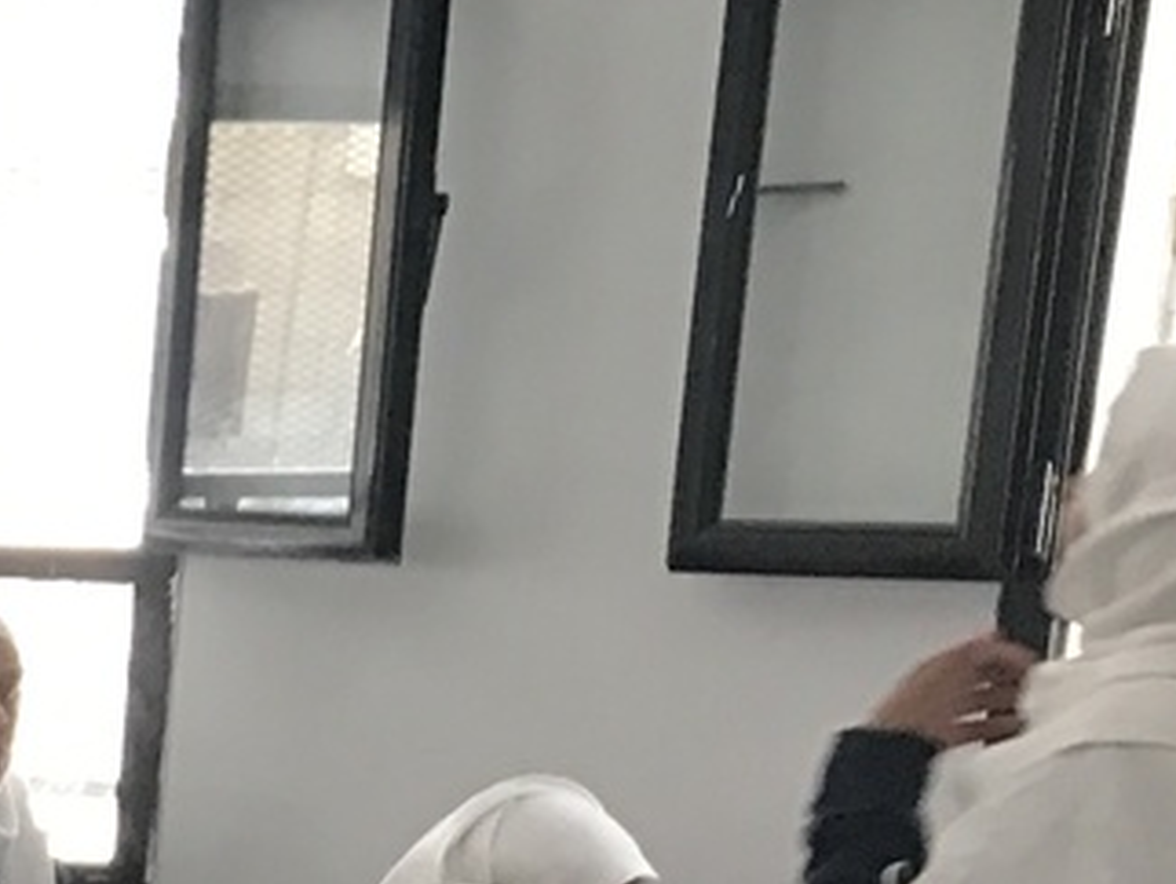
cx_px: -1187
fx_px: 4726
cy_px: 1688
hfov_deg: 12.5
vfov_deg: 10.0
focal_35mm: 139
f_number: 1.8
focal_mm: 3.99
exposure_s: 1/33
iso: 32
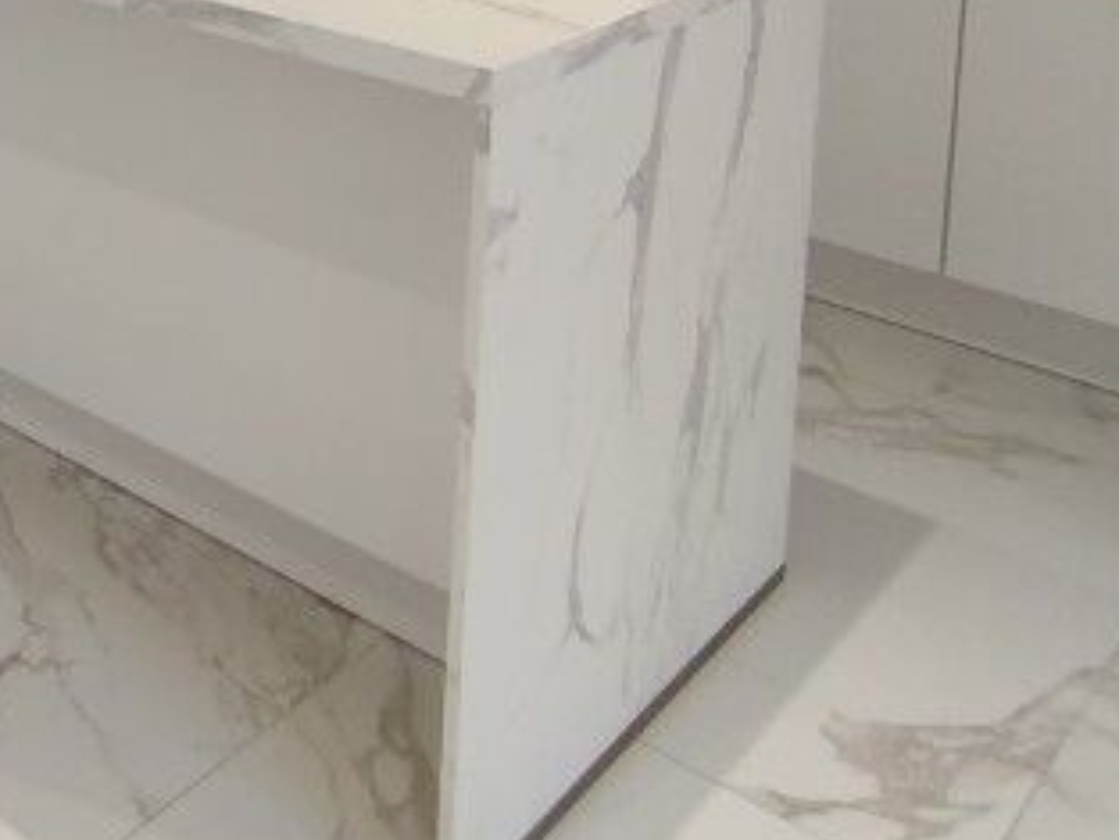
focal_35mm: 49
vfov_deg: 25.4
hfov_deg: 31.6
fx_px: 1585
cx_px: -268
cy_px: -268
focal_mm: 1.65
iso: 125
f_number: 2.2
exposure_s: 1/50
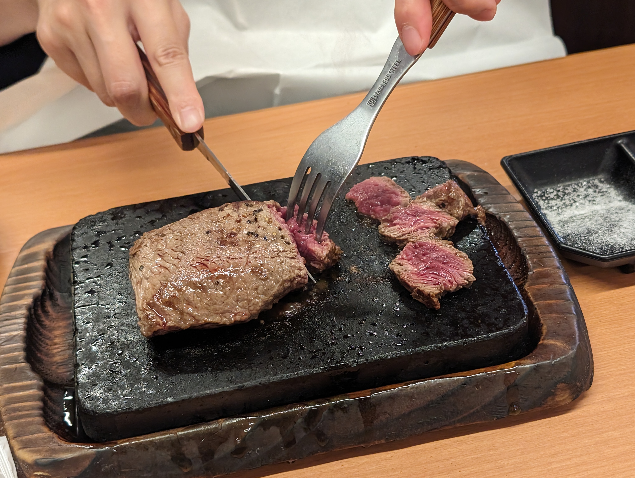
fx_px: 900
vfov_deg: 29.7
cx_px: 318
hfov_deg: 38.9
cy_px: 239
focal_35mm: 49
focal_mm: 6.9
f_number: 1.68
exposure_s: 1/382
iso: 506
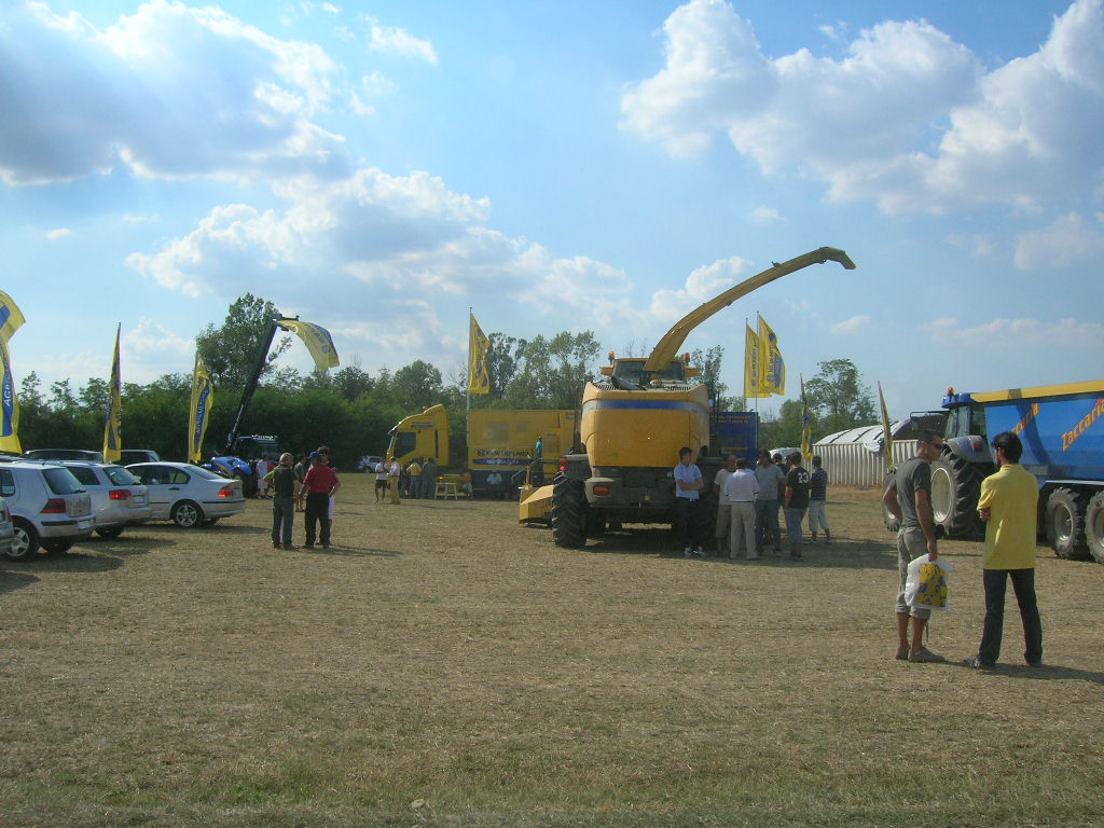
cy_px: 414
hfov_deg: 54.0
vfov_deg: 41.8
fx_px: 1084
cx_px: 552
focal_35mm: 34
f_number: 4.9
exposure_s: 1/934
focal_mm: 5.7
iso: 71
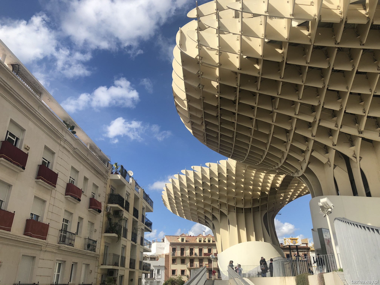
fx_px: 307
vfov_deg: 49.7
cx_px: 190
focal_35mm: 28
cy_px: 142
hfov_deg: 63.4
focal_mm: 3.99
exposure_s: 1/2315
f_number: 1.8
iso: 20
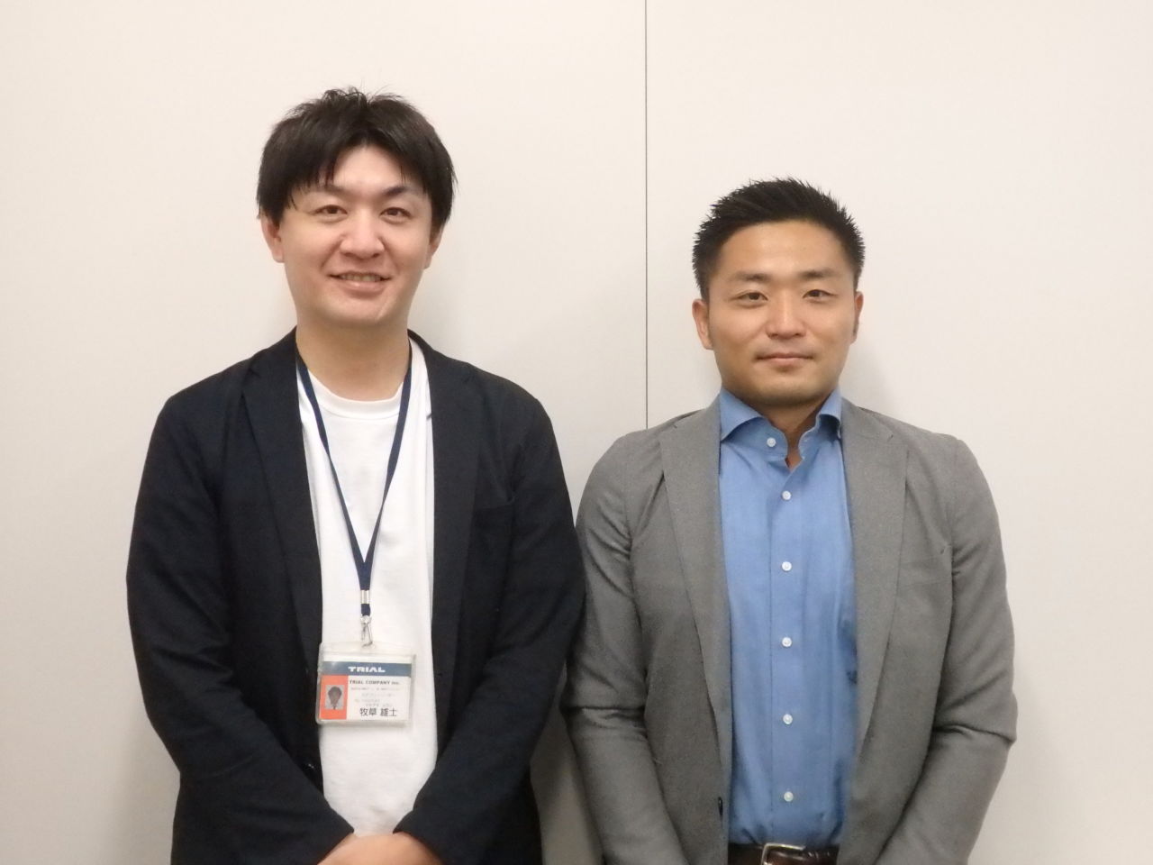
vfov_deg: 32.2
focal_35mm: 45
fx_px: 1499
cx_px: 576
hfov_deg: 42.1
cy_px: 432
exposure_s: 1/160
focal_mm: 8
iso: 1600
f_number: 3.8
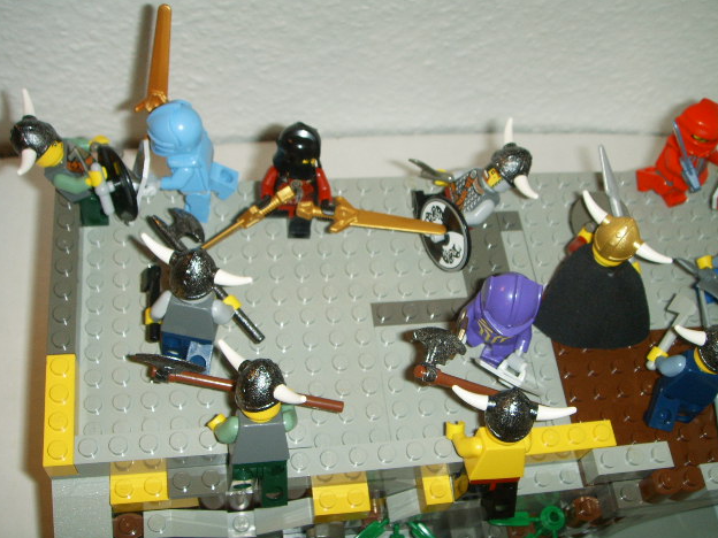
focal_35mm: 40
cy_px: 269
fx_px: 830
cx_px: 358
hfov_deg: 46.8
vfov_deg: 36.0
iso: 100
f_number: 3.5
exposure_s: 1/45
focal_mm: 6.6
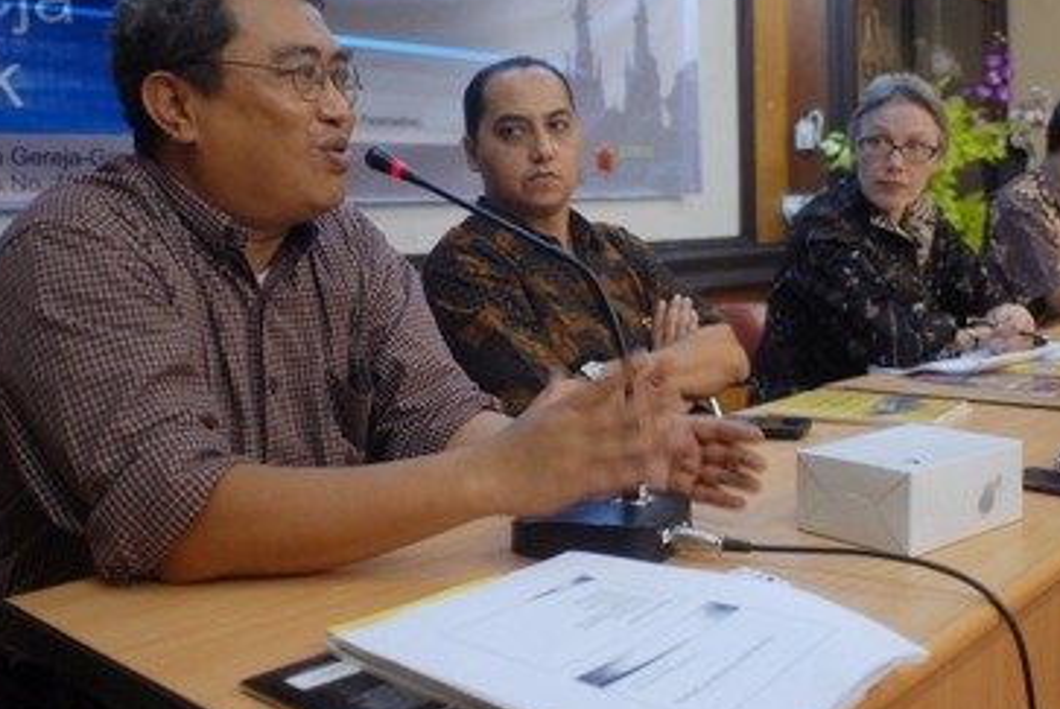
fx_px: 1091
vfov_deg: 36.0
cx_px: 607
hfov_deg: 51.6
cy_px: 298
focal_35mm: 37
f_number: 2.8
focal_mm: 20
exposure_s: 1/25
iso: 400
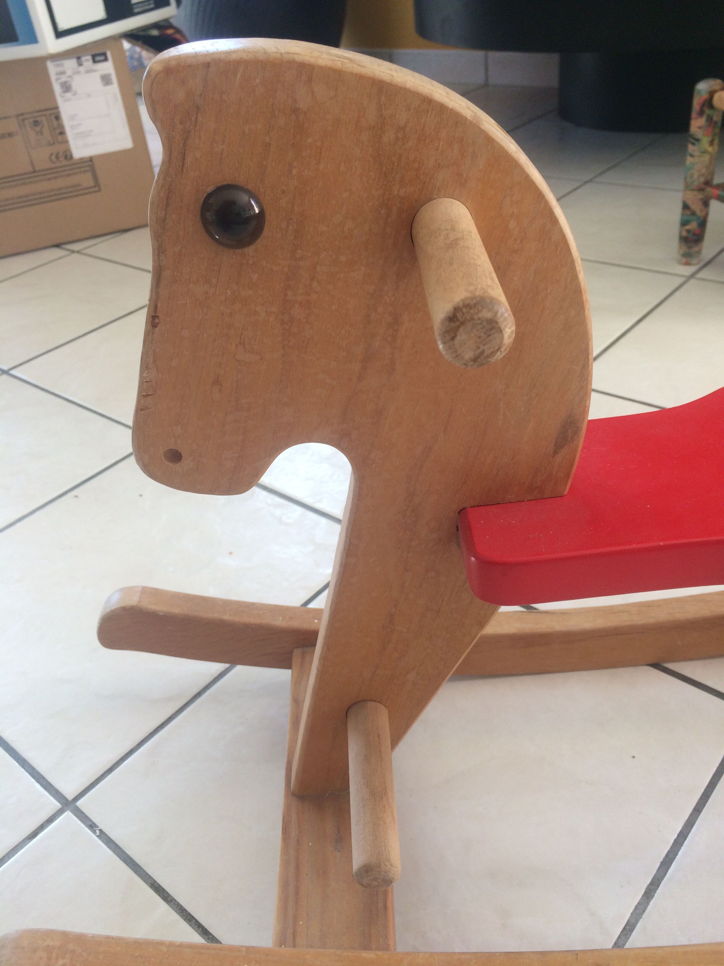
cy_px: 483
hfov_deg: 48.2
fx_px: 809
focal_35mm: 29
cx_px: 362
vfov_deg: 61.7
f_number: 2.2
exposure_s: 1/100
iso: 50
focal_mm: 4.15
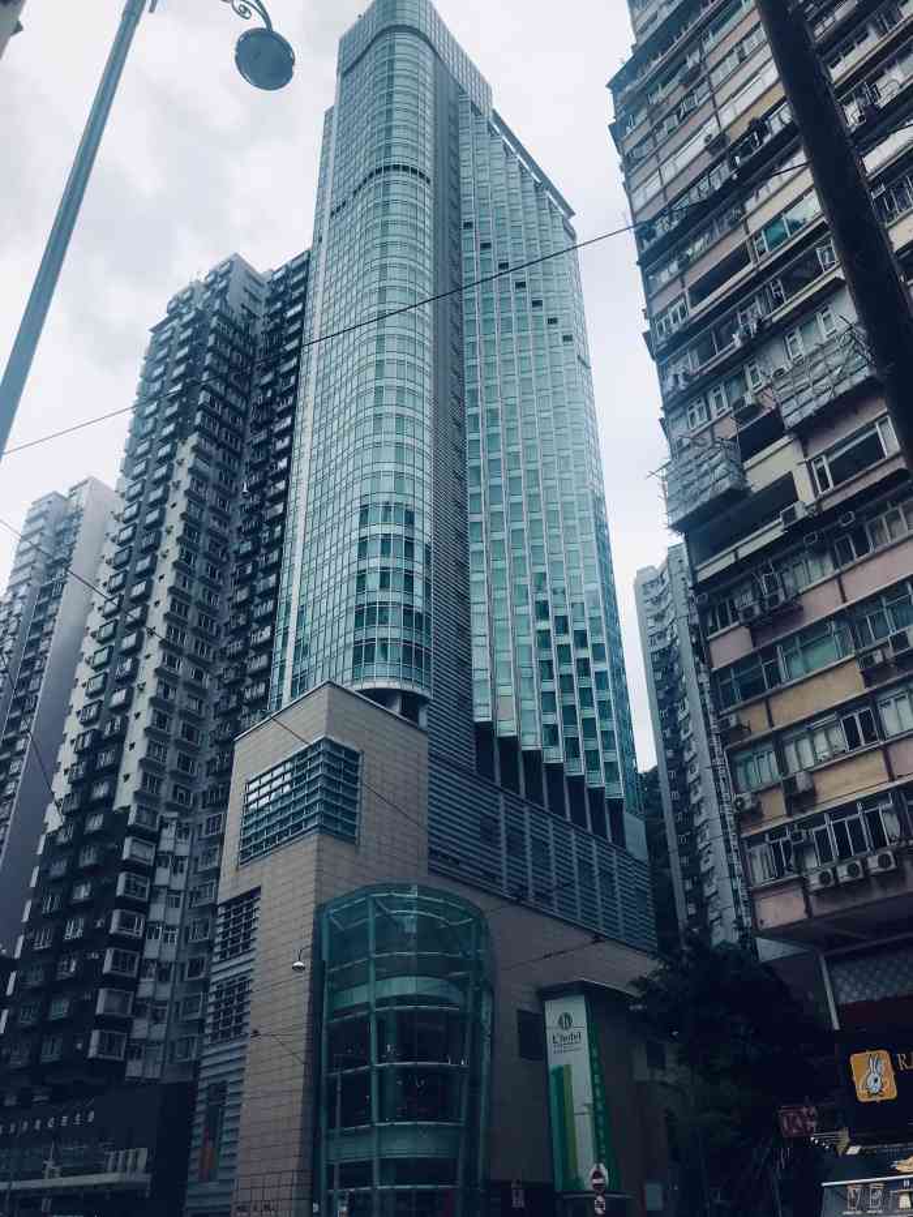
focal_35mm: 28
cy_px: 608
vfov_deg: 63.4
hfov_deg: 49.8
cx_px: 456
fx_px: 984
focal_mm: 3.99
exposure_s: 1/1597
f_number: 1.8
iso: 20
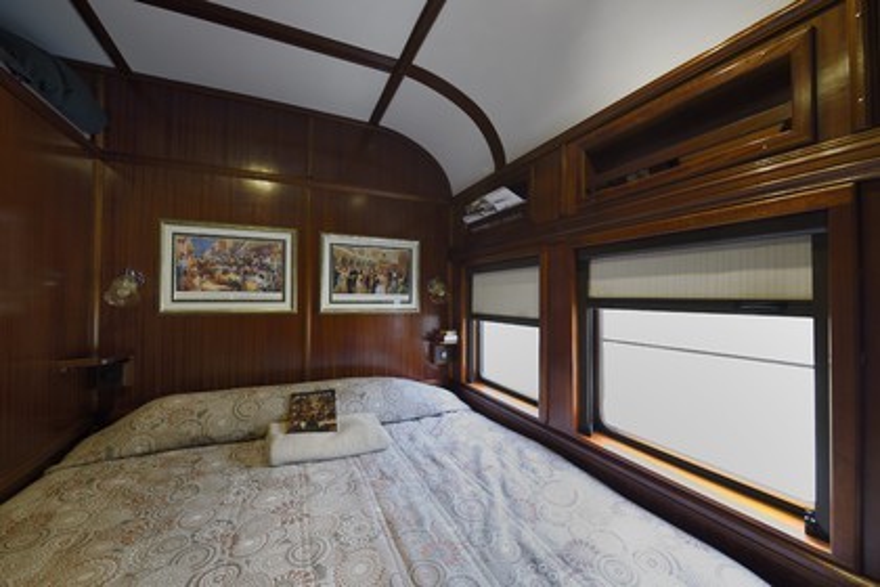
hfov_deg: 104.3
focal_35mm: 14
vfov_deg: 81.2
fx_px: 342
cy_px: 294
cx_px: 440
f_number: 5
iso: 800
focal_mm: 14
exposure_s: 1/40
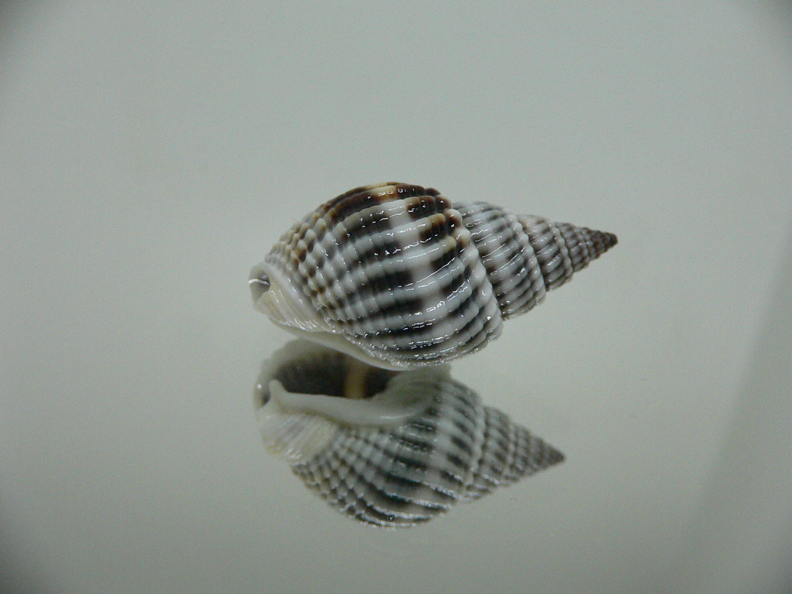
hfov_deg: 52.6
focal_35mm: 35
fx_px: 801
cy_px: 297
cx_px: 396
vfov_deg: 40.7
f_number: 2.8
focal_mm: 4.6
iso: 200
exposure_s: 1/60
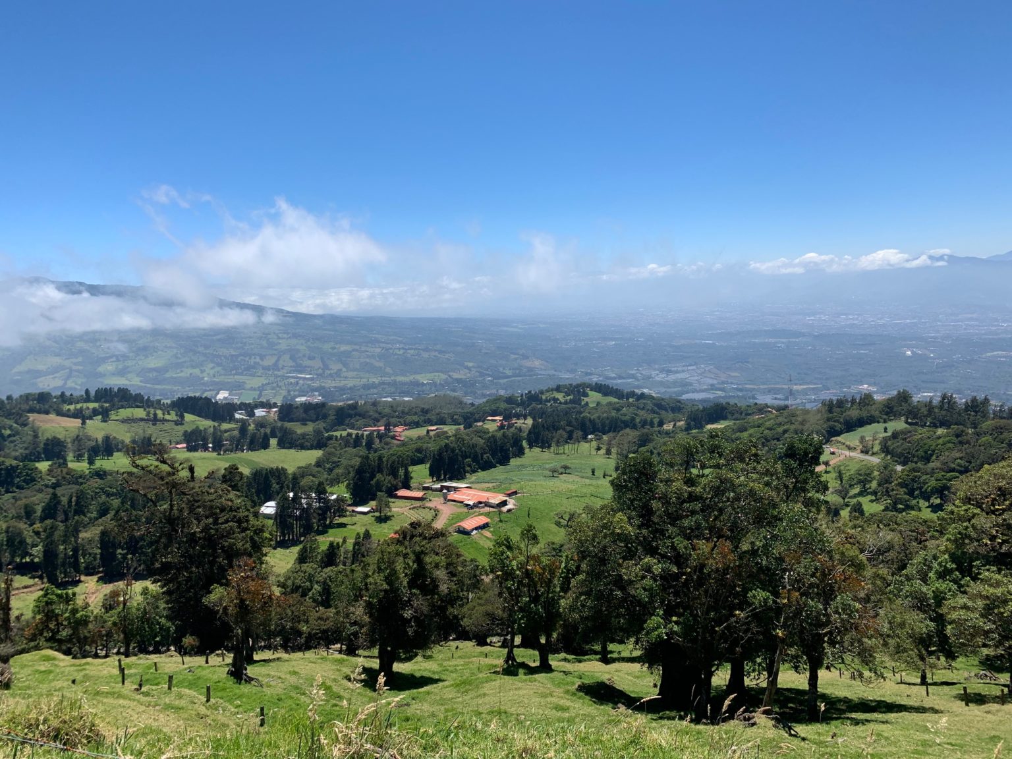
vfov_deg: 53.1
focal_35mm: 26
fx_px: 760
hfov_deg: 67.3
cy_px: 380
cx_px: 506
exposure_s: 1/2755
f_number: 1.8
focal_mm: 4.25
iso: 25
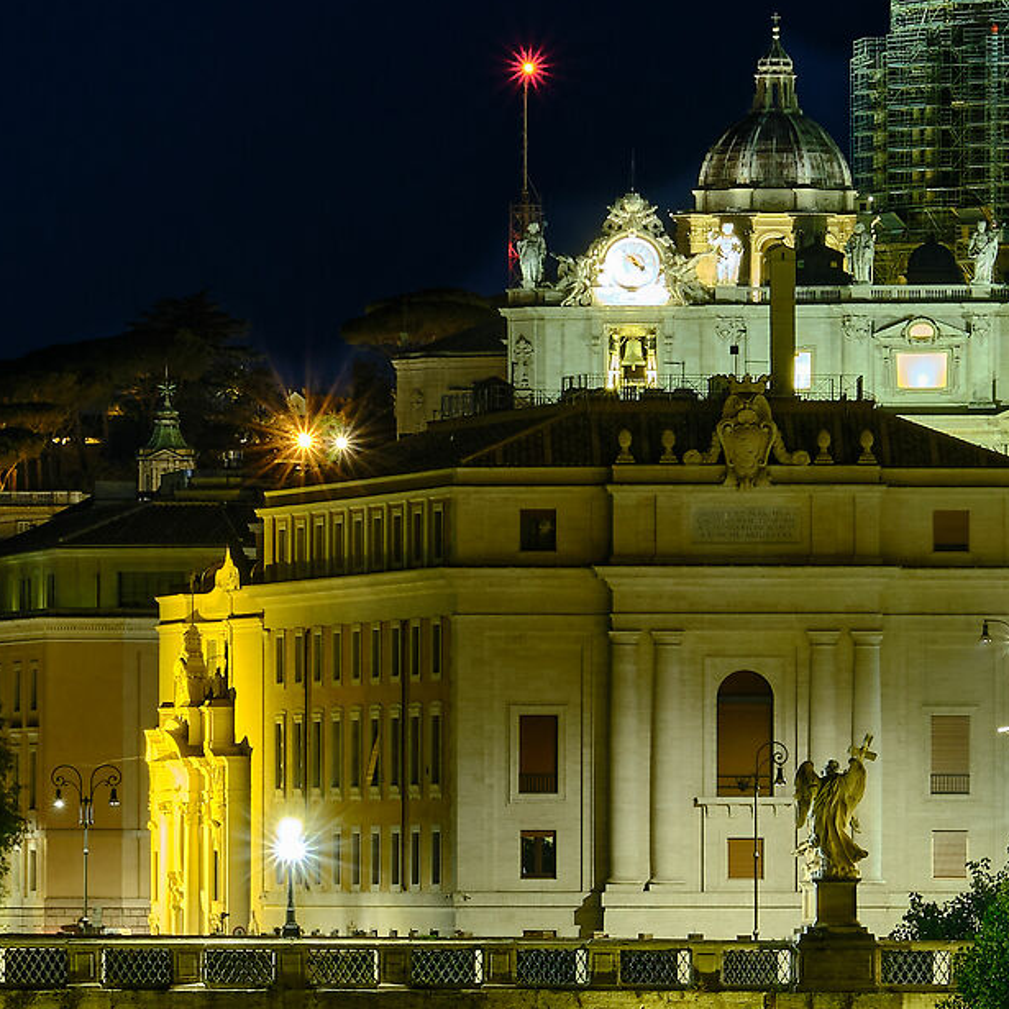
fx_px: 14873
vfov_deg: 3.9
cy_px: 948
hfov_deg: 3.9
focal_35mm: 451
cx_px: 699
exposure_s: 40
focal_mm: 90.6
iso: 160
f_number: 11
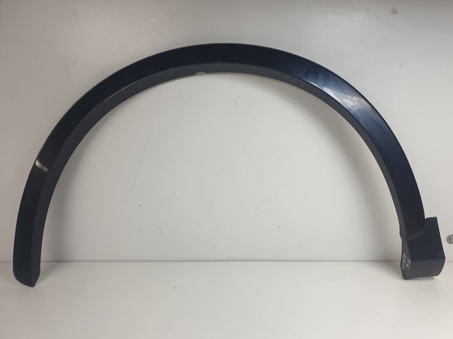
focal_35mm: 26
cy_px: 170
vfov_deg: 53.1
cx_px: 226
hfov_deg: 67.3
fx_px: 340
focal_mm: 4.3
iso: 50
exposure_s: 1/193
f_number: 2.4
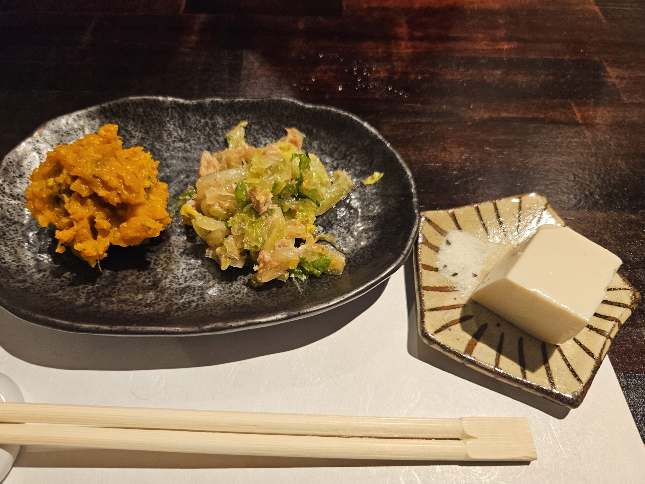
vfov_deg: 58.9
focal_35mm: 23
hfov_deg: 73.9
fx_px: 429
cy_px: 242
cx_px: 322
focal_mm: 5.4
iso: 320
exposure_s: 1/120
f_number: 1.8
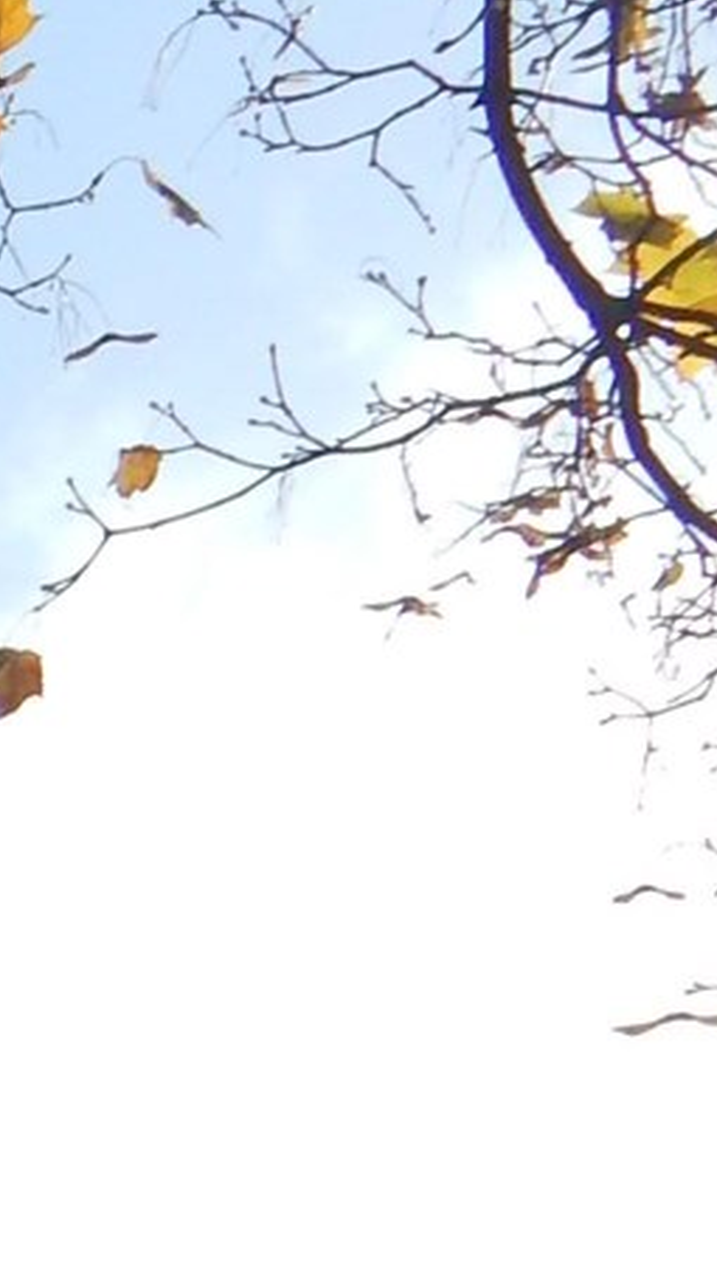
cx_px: -1462
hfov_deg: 6.0
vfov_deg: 10.7
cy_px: 2391
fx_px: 6361
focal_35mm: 188
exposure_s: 1/800
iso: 125
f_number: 3.3
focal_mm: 6.1
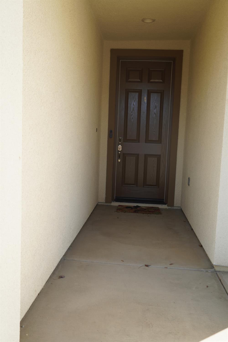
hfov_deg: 38.4
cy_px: 171
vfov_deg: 55.1
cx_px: 114
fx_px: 328
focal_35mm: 34
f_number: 4.5
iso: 100
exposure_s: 1/200
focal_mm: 23
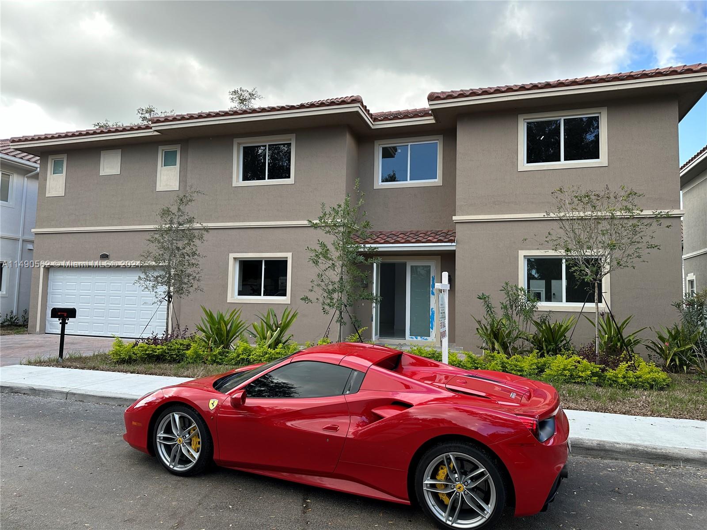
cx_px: 354
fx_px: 490
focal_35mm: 24
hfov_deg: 71.6
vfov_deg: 56.8
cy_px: 265
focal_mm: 6.86
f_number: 1.78
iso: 80
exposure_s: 1/676
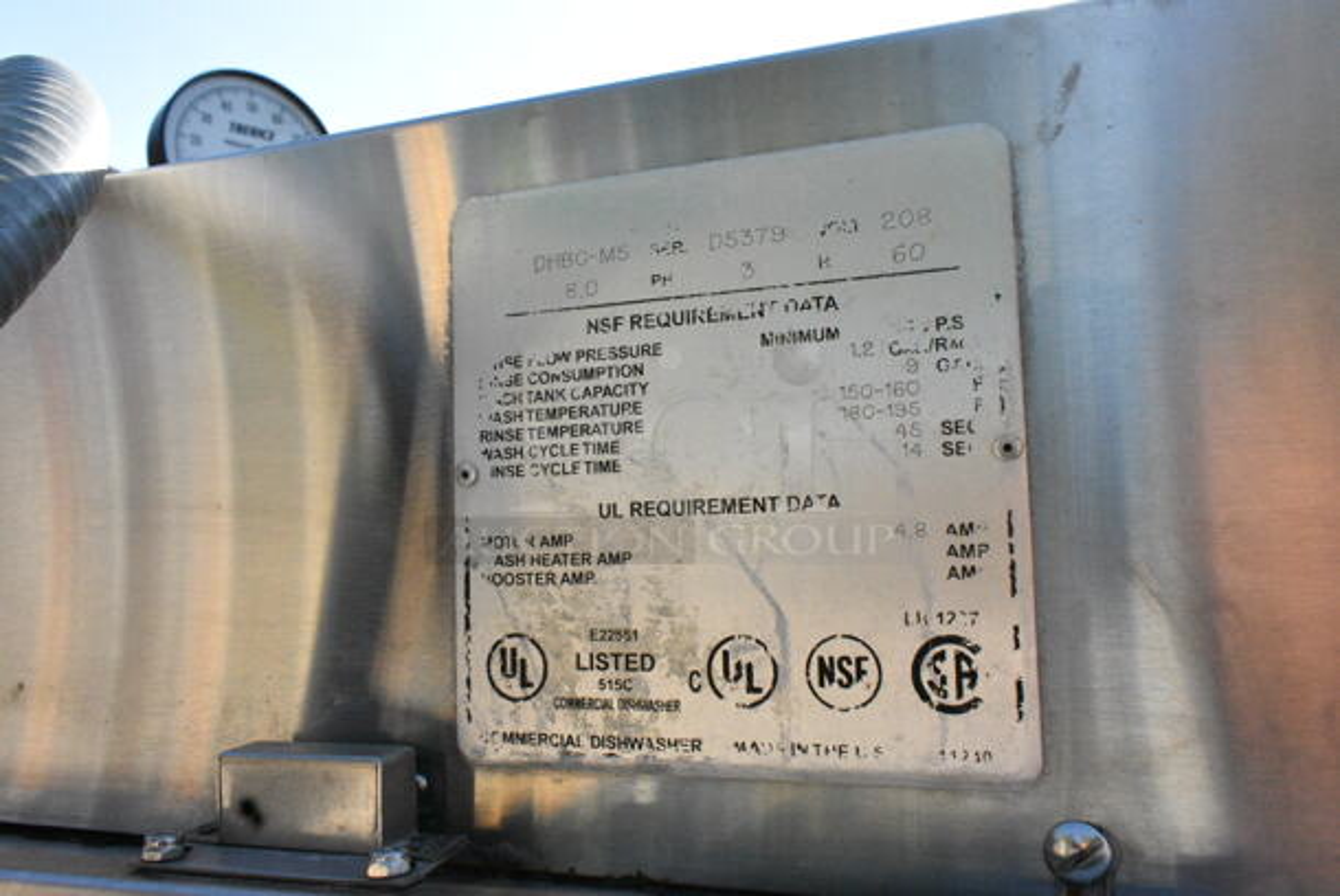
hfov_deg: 67.3
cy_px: 448
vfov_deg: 48.0
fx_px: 1006
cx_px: 670
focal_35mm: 27
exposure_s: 1/2000
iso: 6400
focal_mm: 18
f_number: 18
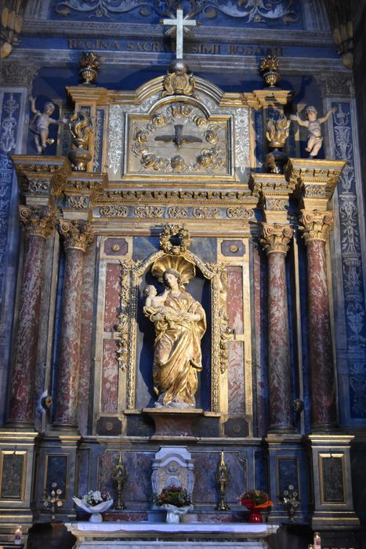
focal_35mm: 46
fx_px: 709
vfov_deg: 42.3
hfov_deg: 29.0
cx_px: 183
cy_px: 274
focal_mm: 31
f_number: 4.2
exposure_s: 1/60
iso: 4000
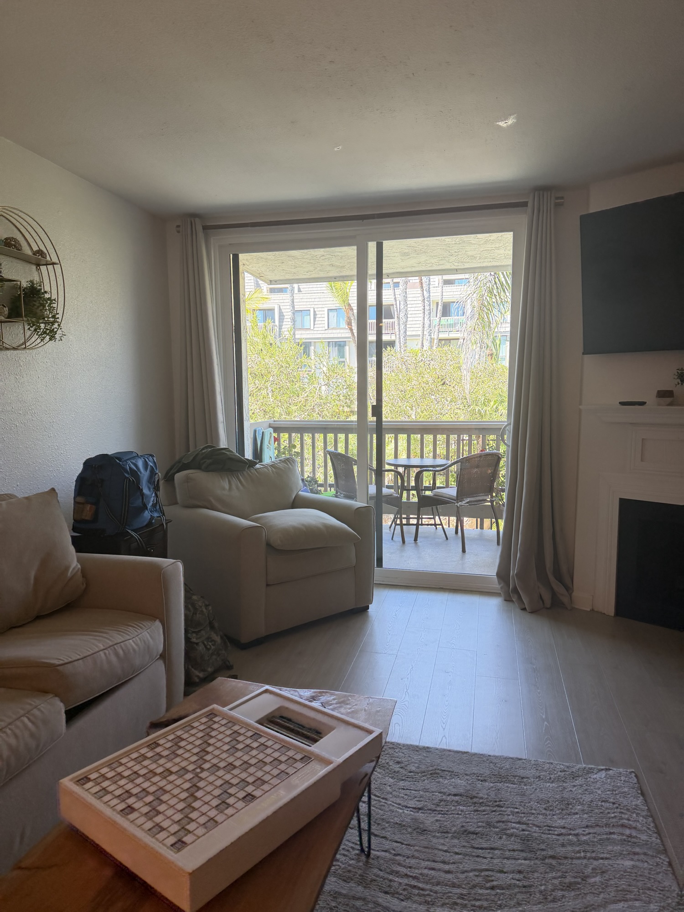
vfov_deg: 71.6
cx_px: 342
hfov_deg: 56.8
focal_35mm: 24
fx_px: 632
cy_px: 456
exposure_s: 1/218
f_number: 1.78
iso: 160
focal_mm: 6.76
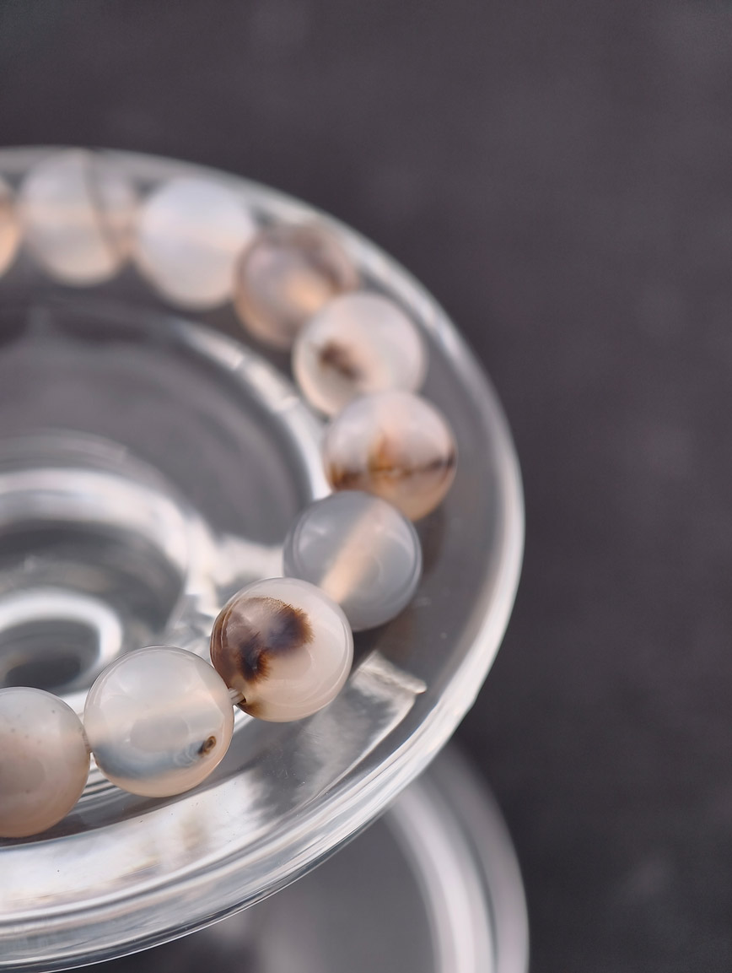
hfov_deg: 17.4
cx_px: 366
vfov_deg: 23.0
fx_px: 2391
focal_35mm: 85
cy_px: 486
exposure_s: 1/160
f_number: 2.67
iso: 125
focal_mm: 22.48
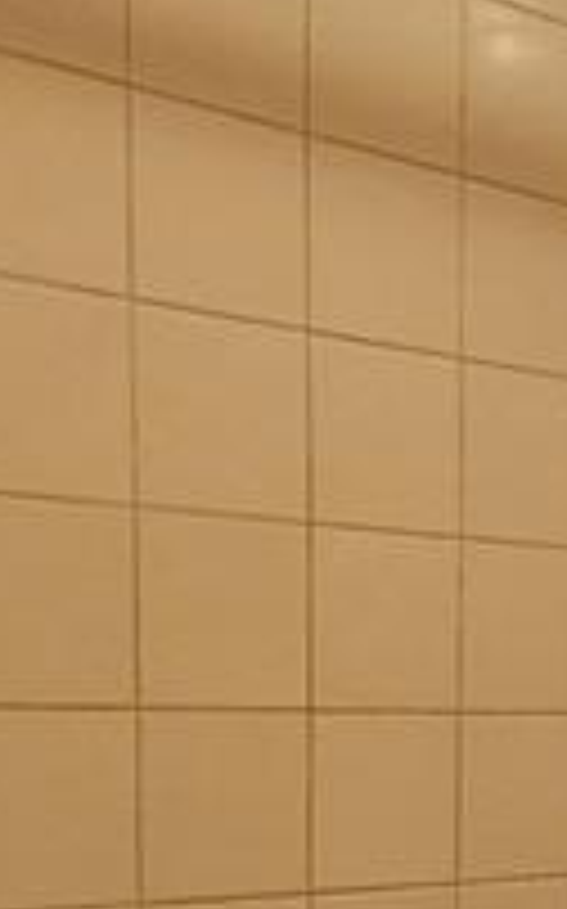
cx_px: 1278
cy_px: 994
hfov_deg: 12.9
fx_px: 2030
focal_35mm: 82
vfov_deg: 23.7
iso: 500
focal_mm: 2.2
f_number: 2.2
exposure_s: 1/30
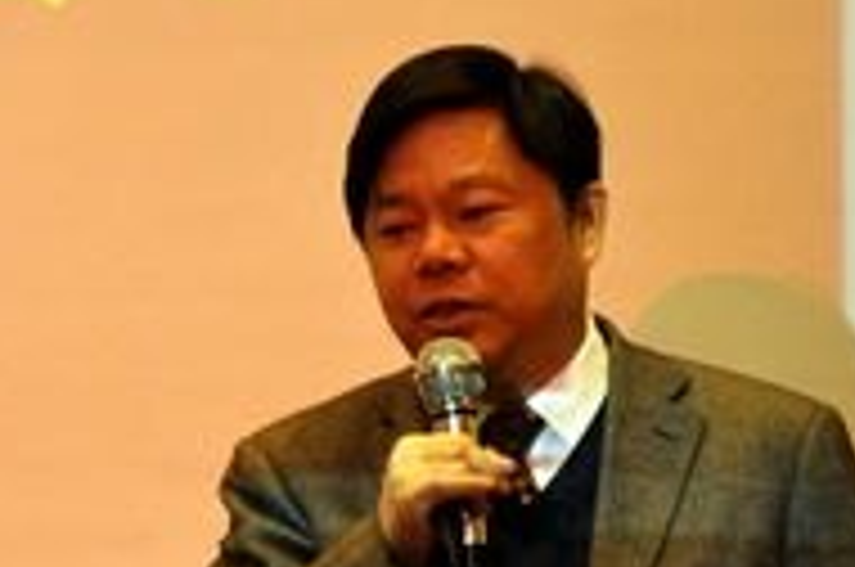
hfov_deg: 5.7
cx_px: 63
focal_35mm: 363
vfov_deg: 3.8
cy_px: 351
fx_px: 8607
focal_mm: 92
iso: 2200
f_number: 5.6
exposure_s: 1/50
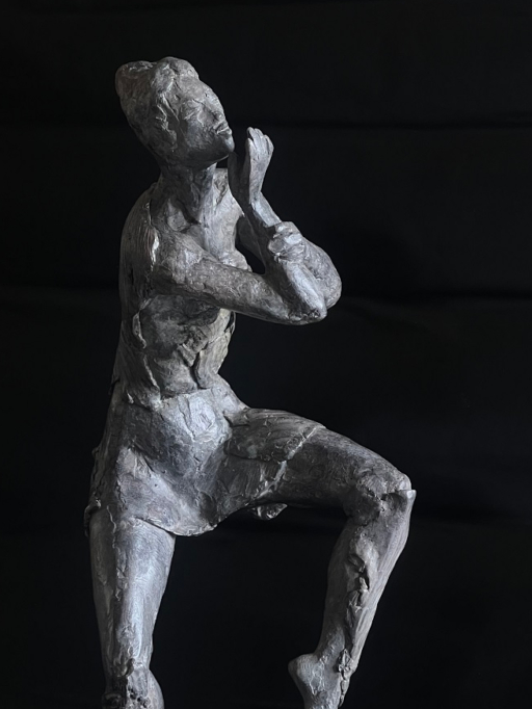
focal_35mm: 100
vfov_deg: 19.5
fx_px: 2048
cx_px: 236
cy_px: 532
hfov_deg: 14.8
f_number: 2.2
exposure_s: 1/61
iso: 160
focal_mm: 7.5
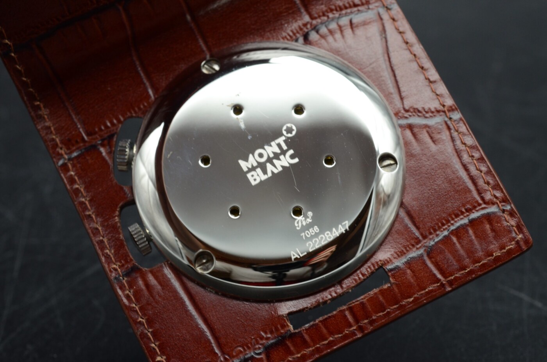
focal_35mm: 90
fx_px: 1365
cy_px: 181
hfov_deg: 22.7
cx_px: 274
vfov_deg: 15.1
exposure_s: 1/30
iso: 500
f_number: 10
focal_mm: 60
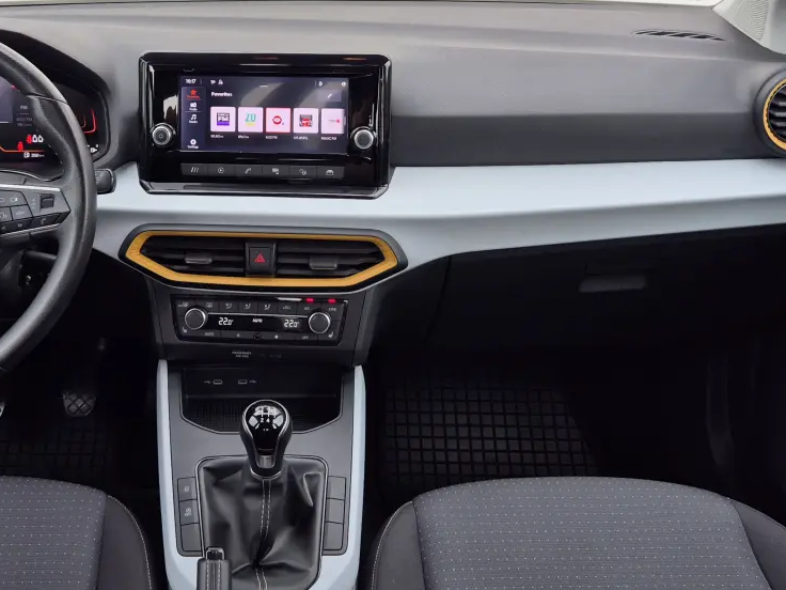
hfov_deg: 41.6
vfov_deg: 31.7
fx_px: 1022
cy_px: 157
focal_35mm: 45
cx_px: 268
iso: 32
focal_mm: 5.4
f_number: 1.8
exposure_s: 1/166
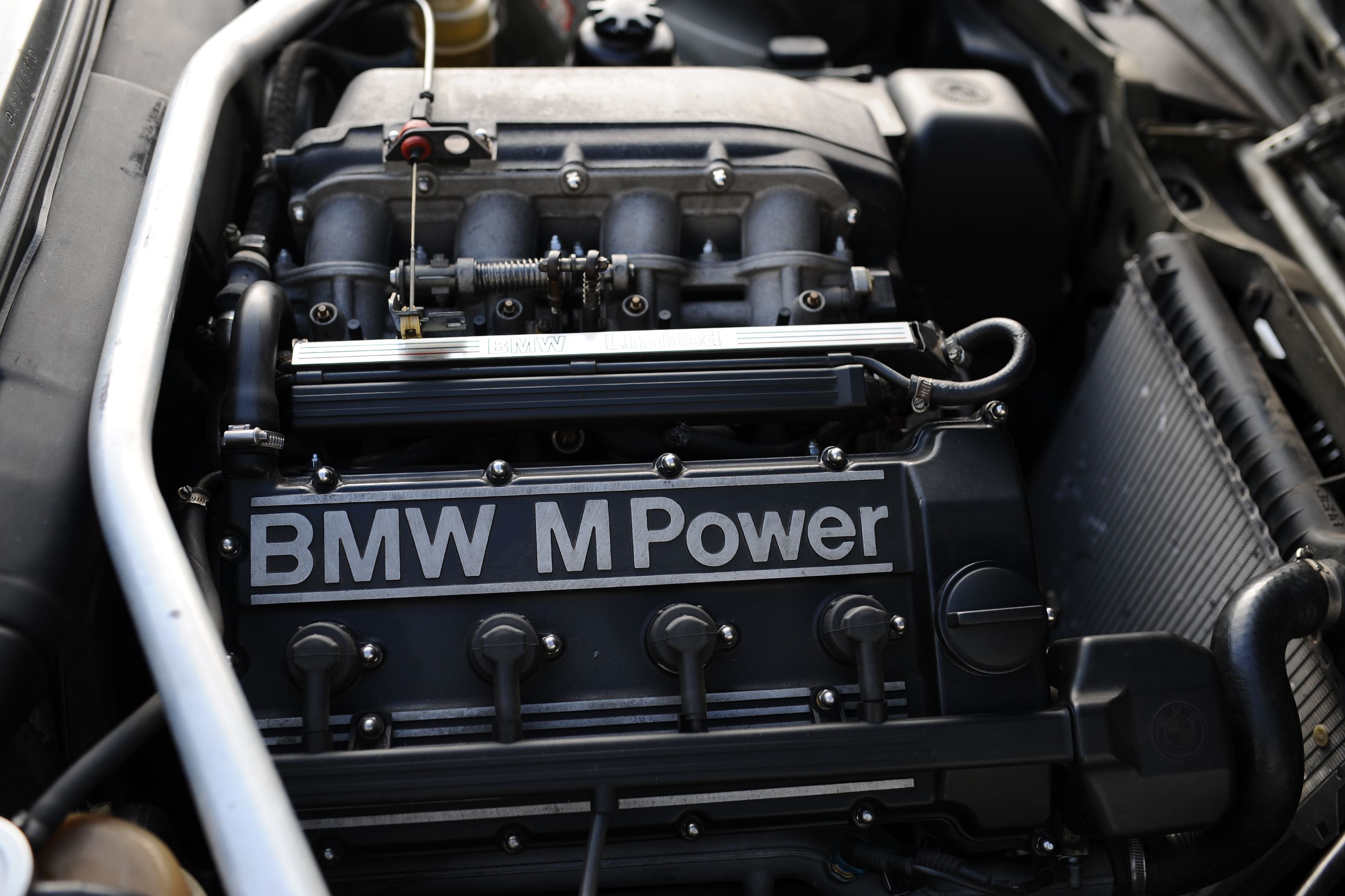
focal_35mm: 35
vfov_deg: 37.8
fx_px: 1307
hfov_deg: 54.5
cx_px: 672
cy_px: 448
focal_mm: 35
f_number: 3.2
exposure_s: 1/1000
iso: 320
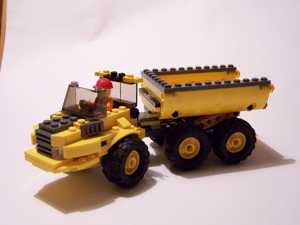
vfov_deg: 30.3
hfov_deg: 39.7
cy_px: 112
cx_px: 150
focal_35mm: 48
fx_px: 416
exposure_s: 1/15
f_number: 3
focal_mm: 8
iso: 400
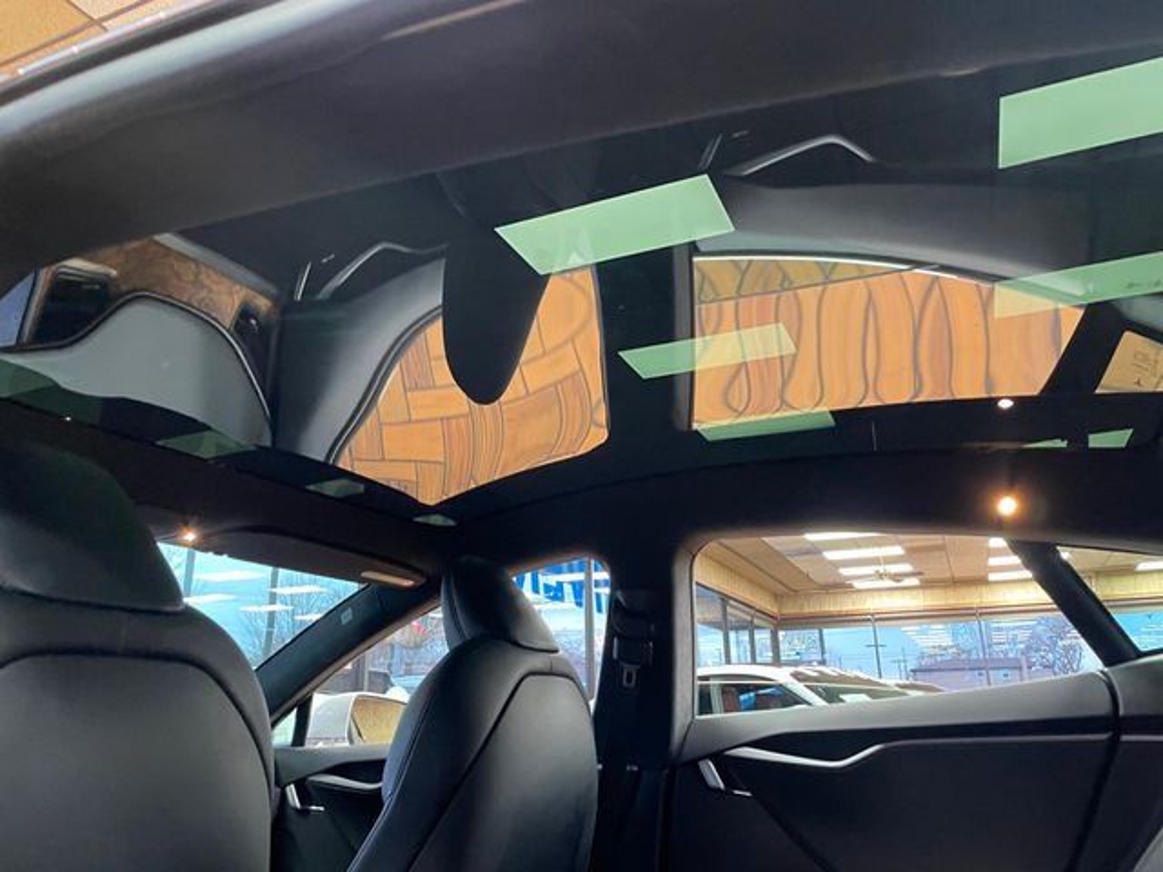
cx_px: 582
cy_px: 436
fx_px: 874
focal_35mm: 26
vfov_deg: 53.1
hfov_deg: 67.3
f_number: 1.6
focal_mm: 4.2
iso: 400
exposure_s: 1/40
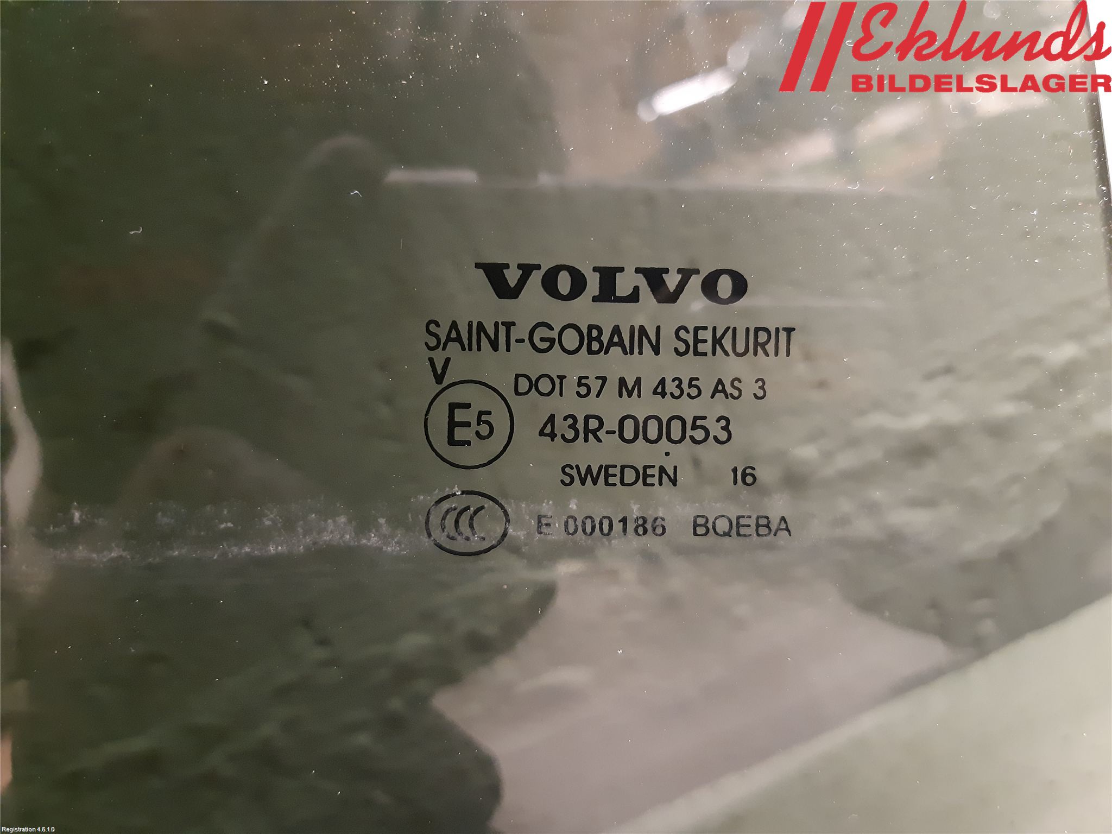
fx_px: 835
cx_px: 556
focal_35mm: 26
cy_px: 417
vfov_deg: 53.1
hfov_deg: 67.3
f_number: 1.7
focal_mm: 3.93
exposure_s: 1/17
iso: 640
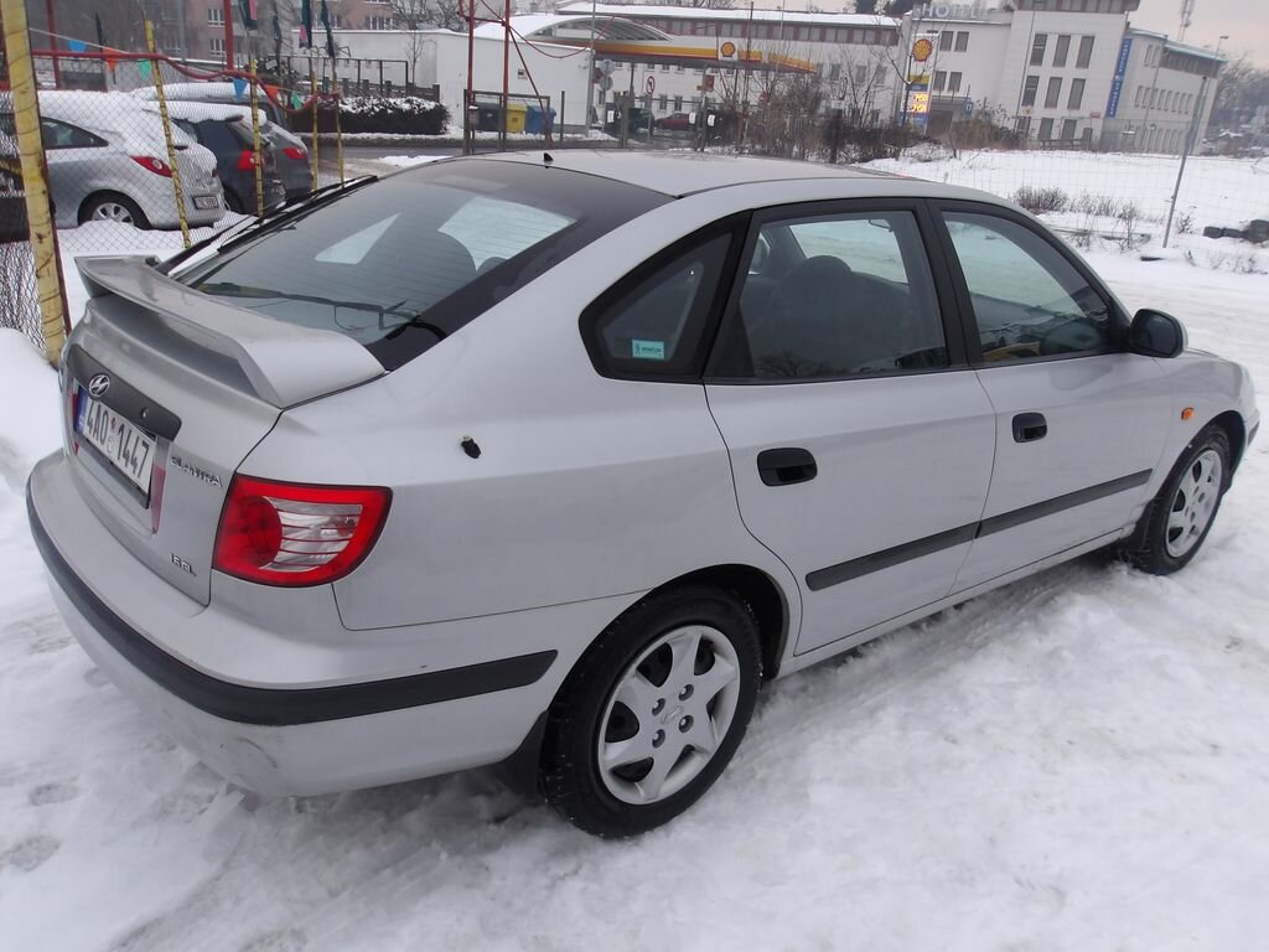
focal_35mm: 27
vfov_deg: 51.4
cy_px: 476
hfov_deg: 65.3
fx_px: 990
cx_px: 634
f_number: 3
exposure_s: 1/120
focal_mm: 4.9
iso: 100
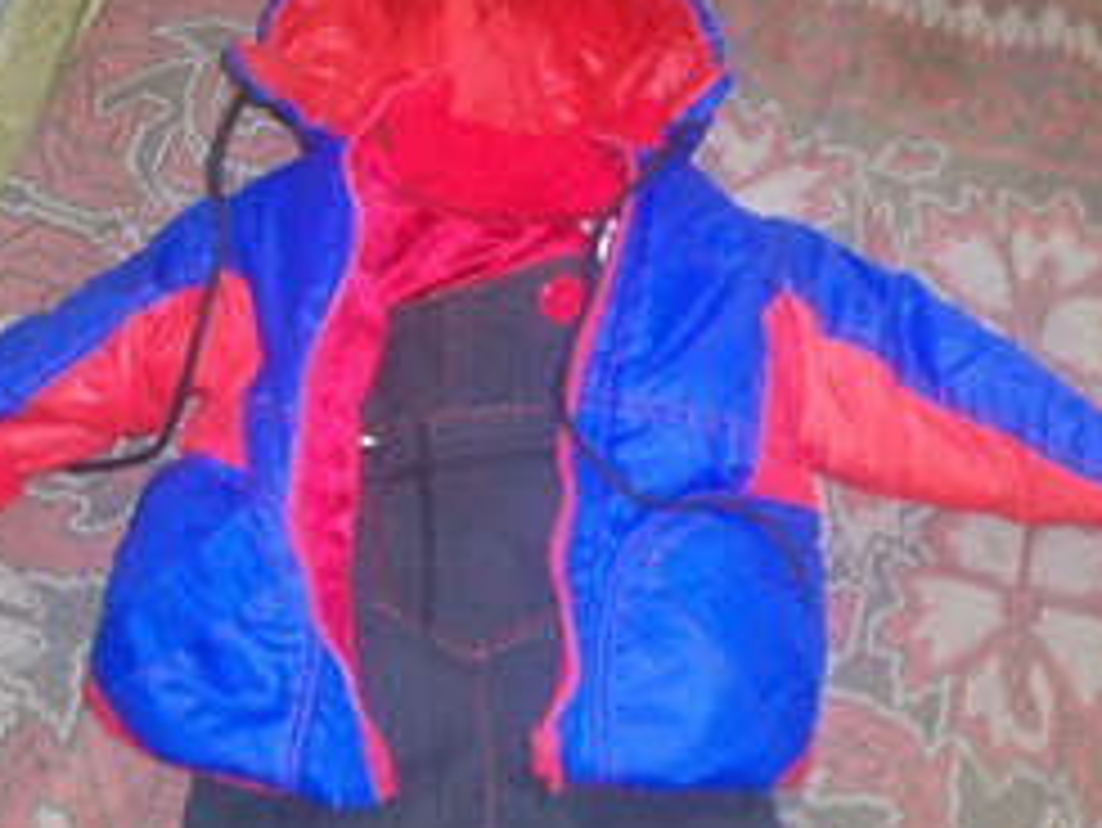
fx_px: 2166
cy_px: 608
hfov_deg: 28.5
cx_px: 621
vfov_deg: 21.5
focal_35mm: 68
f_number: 2.8
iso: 200
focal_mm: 6.2
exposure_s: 1/32
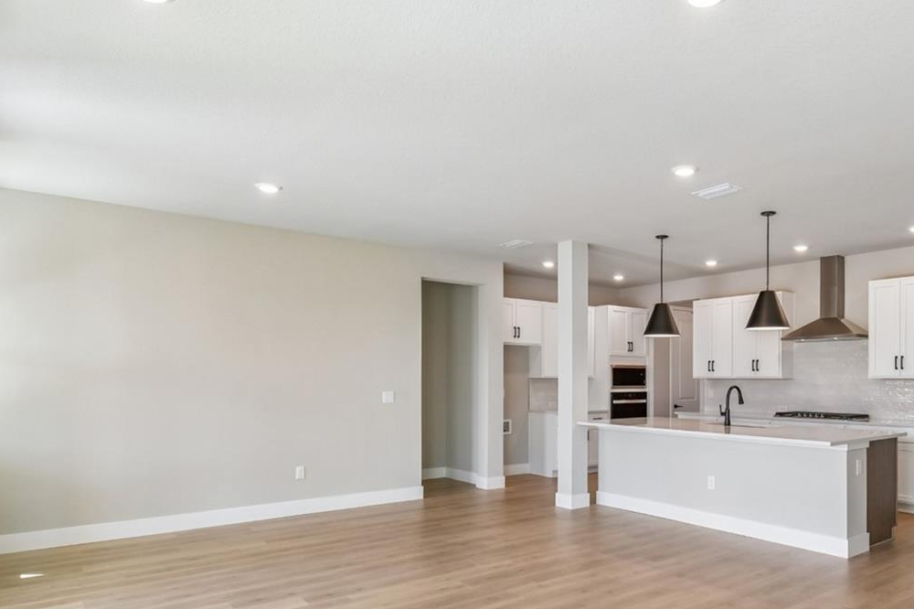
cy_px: 386
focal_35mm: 24
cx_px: 576
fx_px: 609
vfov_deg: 52.5
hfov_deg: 72.4
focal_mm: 10
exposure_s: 1/13
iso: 100
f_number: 7.1
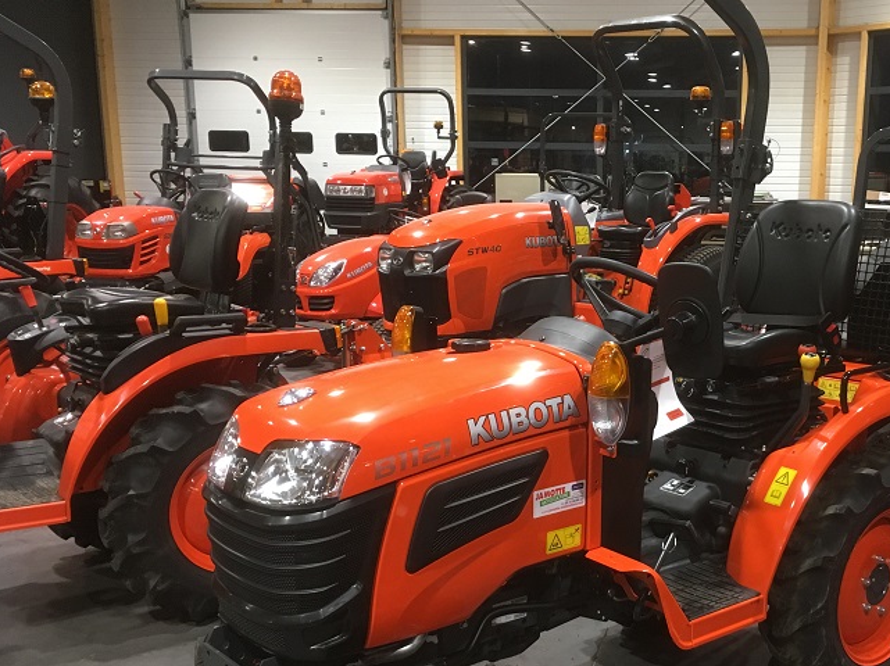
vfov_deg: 33.4
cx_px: 630
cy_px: 416
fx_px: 1105
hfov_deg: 42.9
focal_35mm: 43
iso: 160
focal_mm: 4.15
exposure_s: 1/33
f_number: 2.2
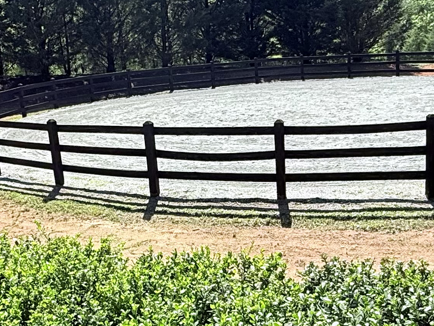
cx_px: 175
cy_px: 171
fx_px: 627
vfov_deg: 29.1
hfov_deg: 38.0
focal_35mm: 50
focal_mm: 2.22
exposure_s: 1/1235
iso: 50
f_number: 2.2
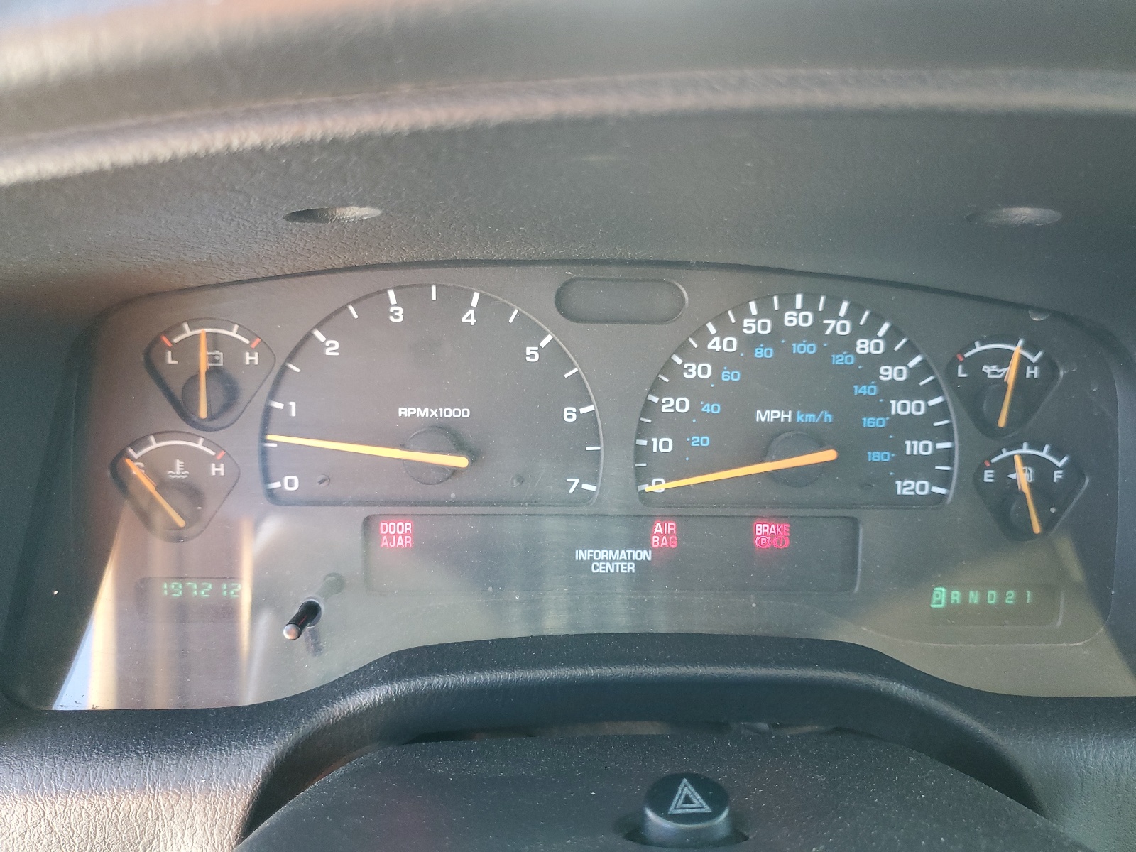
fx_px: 853
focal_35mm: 26
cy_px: 426
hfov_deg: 67.3
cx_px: 568
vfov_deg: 53.1
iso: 116
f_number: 1.5
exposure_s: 1/60.2
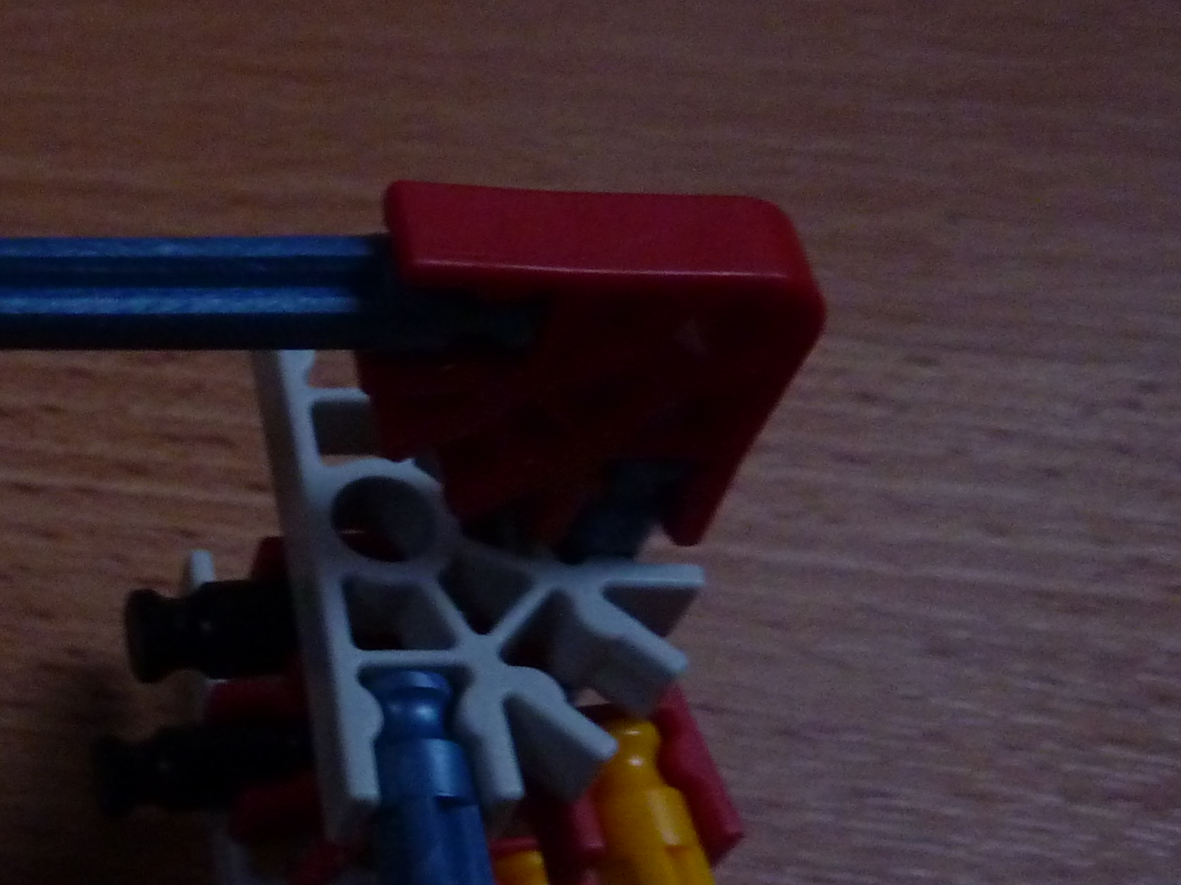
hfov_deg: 30.6
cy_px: 561
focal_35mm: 56
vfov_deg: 26.0
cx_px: -125
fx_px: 1910
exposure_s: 1/8
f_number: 3.3
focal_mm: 4.1
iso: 400
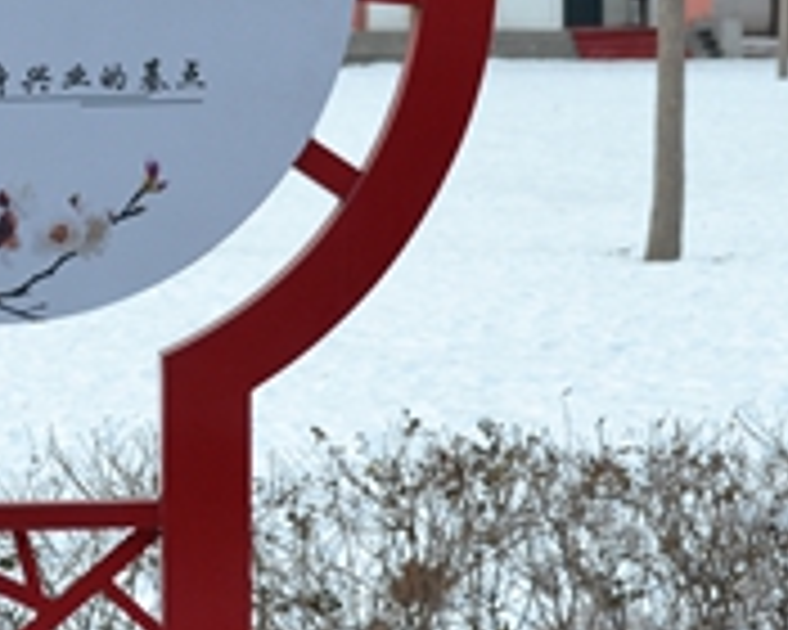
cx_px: 63
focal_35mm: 169
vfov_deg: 9.2
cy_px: 194
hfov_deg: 11.4
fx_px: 3932
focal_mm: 35
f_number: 5.6
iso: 250
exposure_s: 1/125
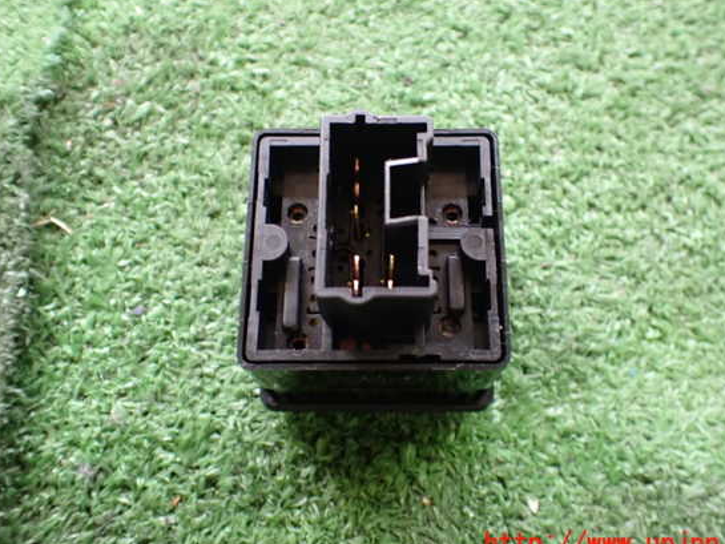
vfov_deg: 43.0
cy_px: 262
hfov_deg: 55.3
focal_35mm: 33
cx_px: 386
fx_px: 691
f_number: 2.3
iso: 800
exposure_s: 1/30
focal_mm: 5.4
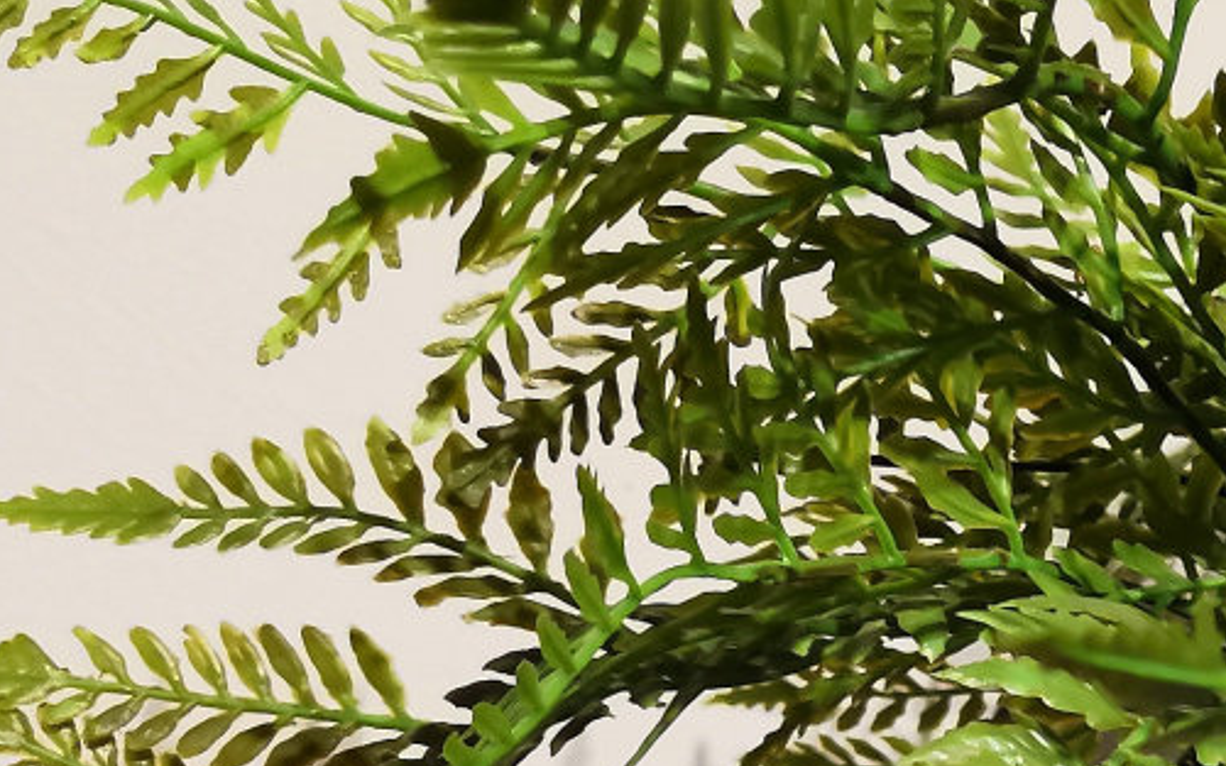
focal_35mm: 88
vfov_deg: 14.2
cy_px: 1035
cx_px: 1637
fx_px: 2940
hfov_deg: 21.2
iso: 400
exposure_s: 1/33.3
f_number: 1.8
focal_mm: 4.75
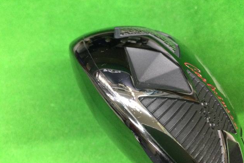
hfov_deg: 57.2
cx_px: 124
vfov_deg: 39.9
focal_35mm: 33
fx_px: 224
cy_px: 93
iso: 200
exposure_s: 1/17
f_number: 2.4
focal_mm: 3.3
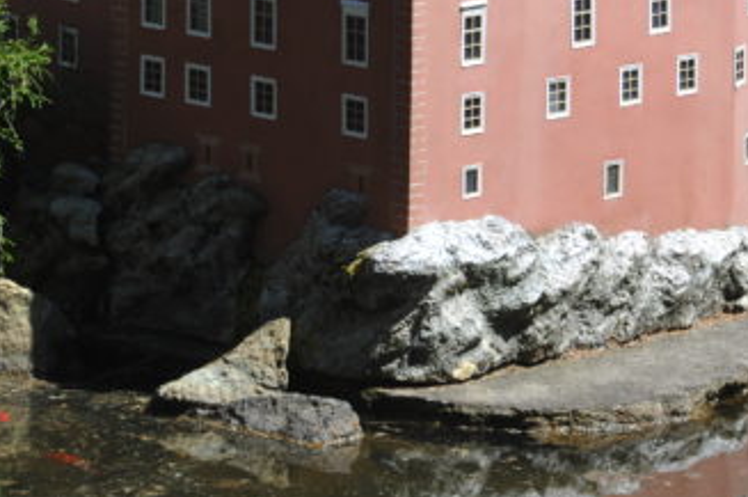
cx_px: 270
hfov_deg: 7.8
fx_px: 5477
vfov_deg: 5.2
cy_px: -6
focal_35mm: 264
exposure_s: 1/100
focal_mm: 125
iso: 200
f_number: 13
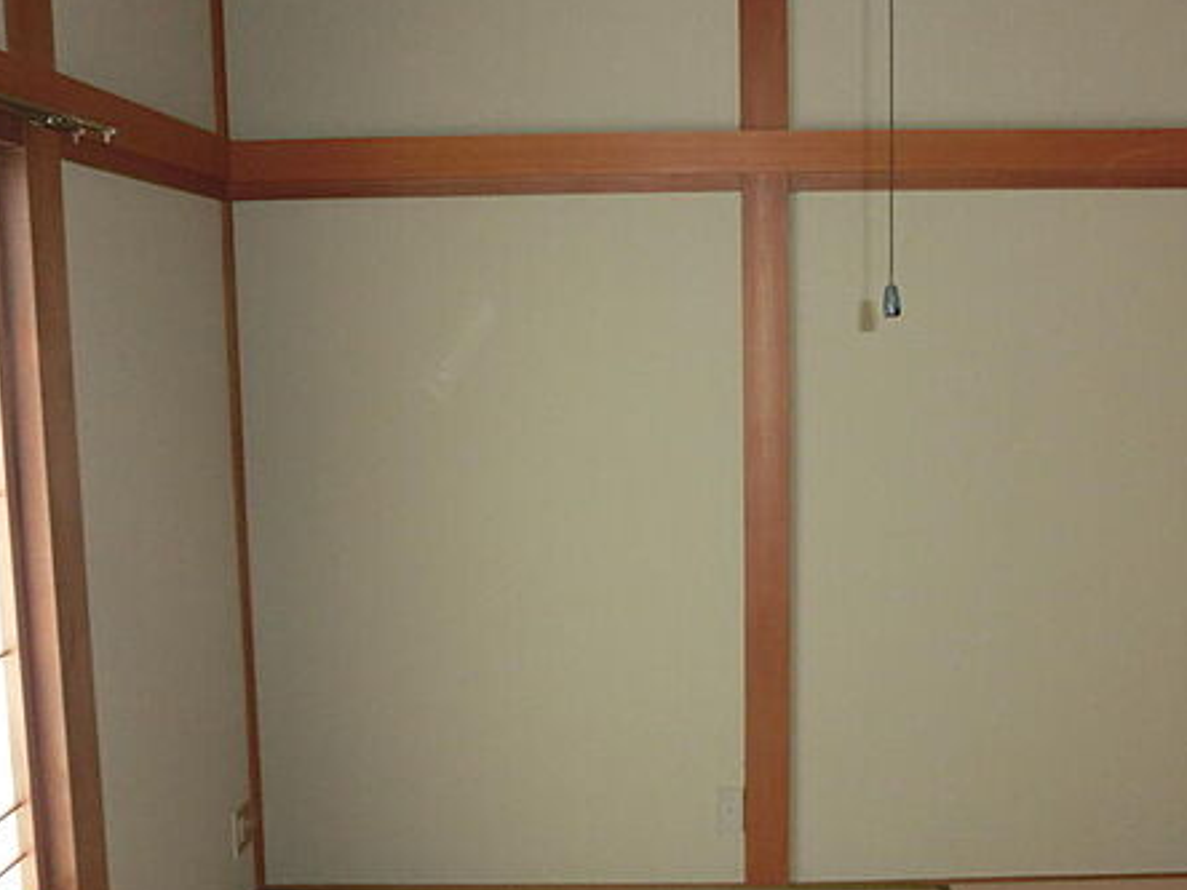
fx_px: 1234
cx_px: 692
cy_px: 457
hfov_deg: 51.1
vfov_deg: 39.7
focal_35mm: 36
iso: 400
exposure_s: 1/60
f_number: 3.2
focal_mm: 4.43
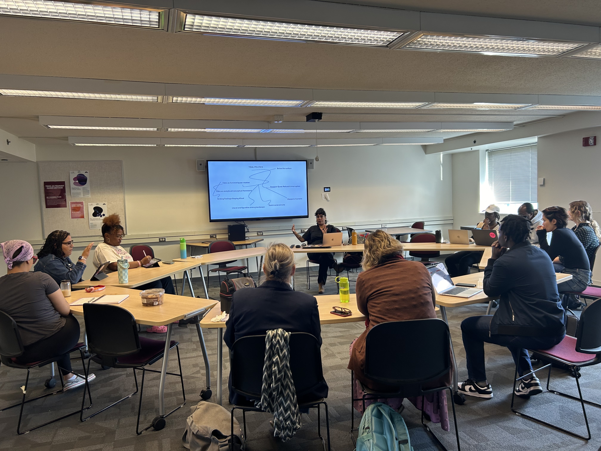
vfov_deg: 53.1
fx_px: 451
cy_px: 226
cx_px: 300
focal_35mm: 26
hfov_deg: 67.3
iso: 80
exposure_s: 1/60
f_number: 1.5
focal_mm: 5.7
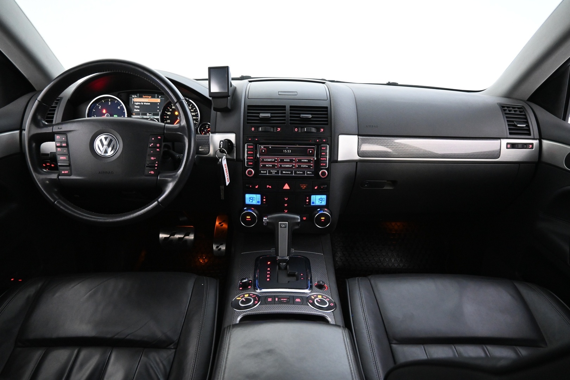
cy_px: 190
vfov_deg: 53.1
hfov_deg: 73.7
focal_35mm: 24
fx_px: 380
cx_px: 285
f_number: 3.5
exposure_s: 1/25
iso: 3600
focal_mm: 16
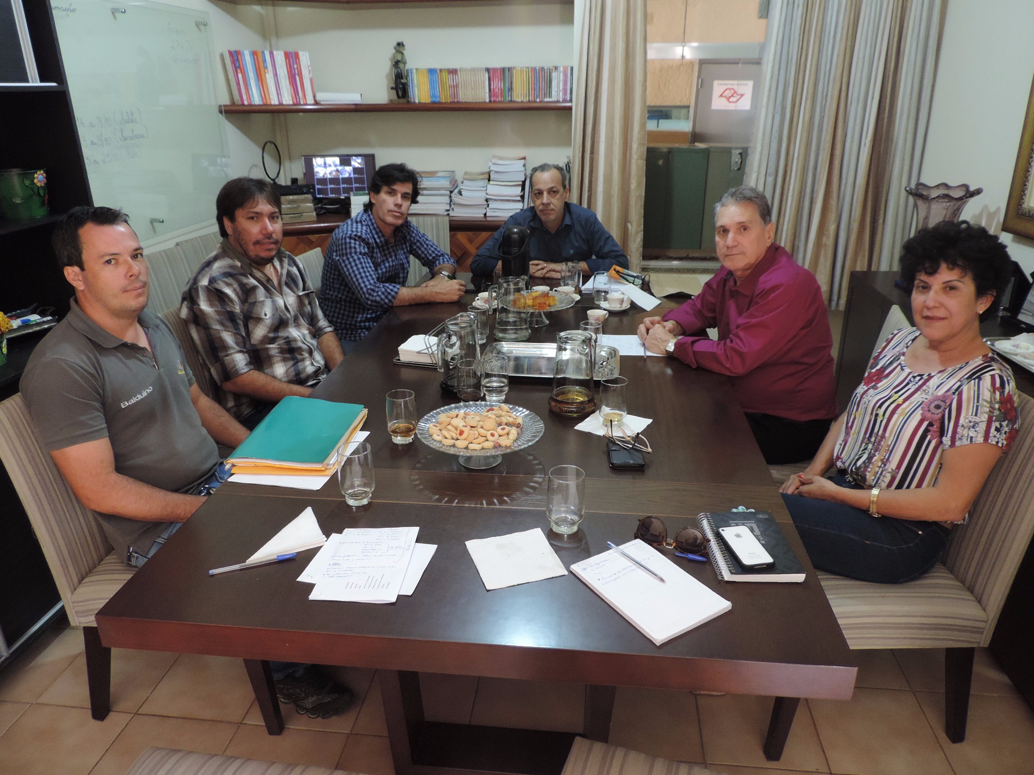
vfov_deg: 56.8
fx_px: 717
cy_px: 388
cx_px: 517
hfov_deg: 71.6
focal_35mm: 24
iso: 400
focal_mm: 4.3
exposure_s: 1/13
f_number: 3
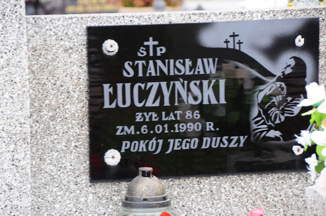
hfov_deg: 9.2
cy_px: 108
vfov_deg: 6.1
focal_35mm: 225
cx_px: 163
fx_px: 2035
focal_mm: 150
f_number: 7.1
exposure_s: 1/160
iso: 640
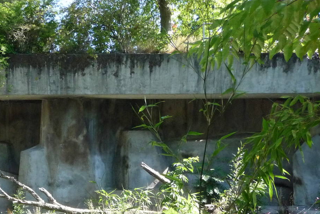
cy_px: 196
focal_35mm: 78
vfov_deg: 17.2
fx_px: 694
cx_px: 87
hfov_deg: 25.7
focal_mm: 7.1
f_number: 4
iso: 400
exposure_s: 1/400
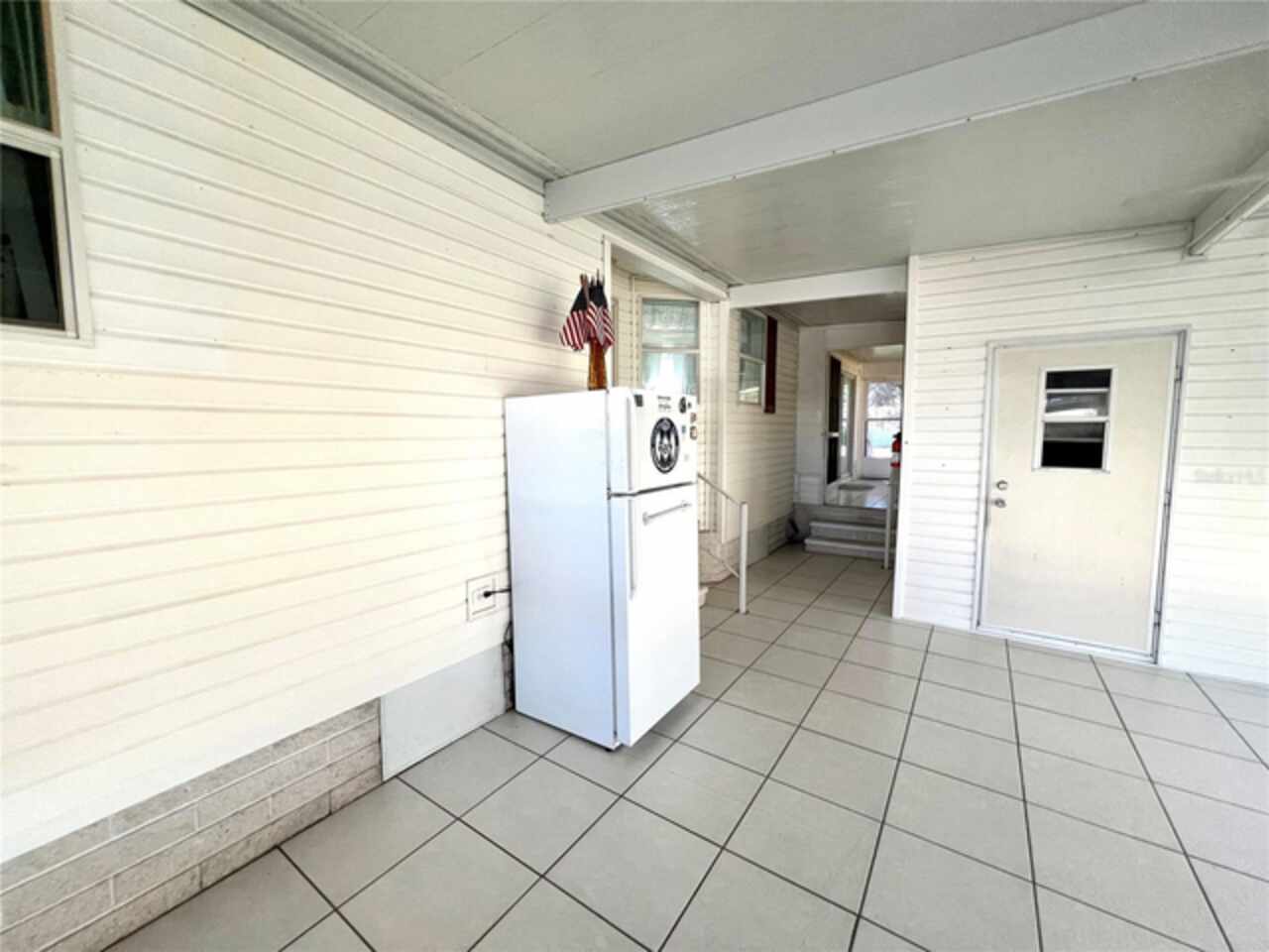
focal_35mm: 13
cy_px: 476
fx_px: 477
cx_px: 634
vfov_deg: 89.9
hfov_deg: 106.2
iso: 100
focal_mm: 1.57
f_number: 1.8
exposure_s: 1/99
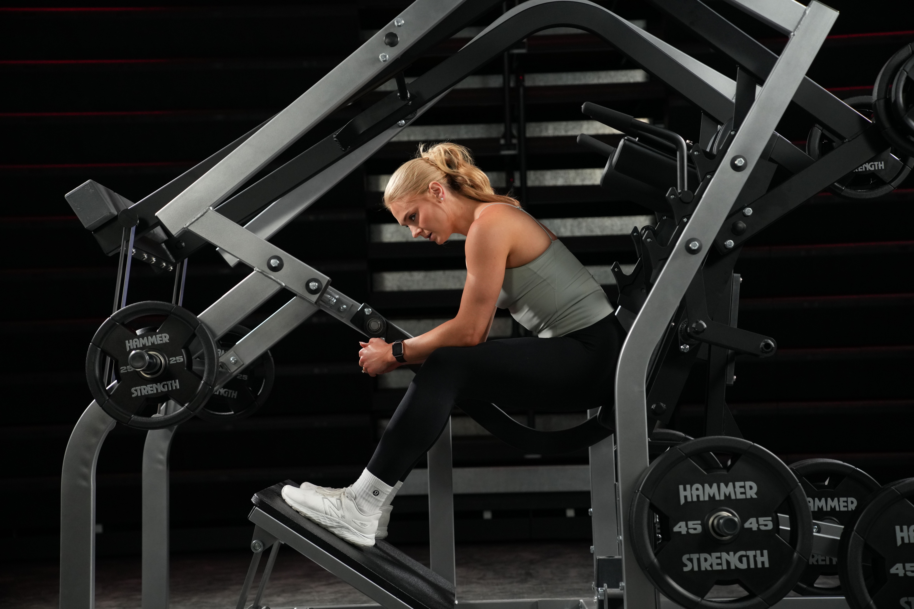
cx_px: 457
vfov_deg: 21.9
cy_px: 304
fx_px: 1574
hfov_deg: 32.4
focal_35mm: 62
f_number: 2.8
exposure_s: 1/160
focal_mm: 62
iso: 2000
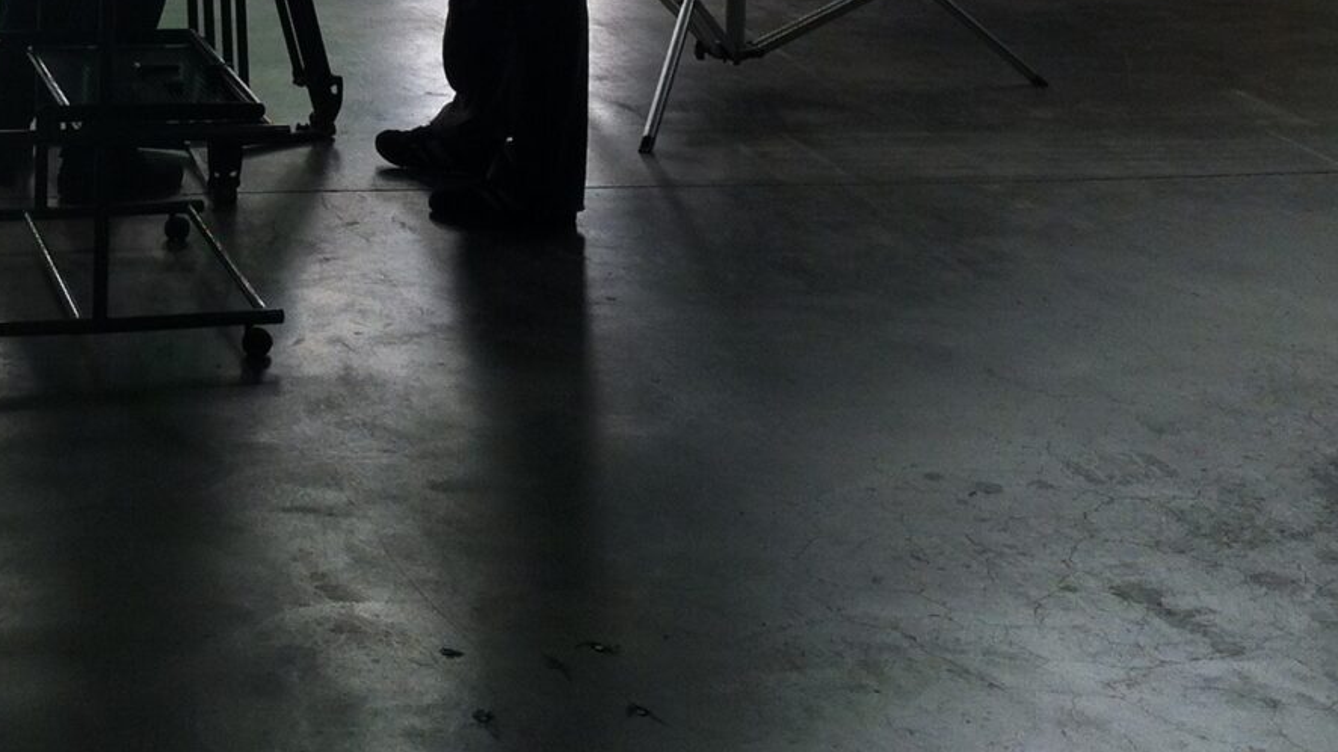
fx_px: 3122
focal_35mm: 88
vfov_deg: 13.1
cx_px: 178
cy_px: -314
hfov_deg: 23.6
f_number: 2.8
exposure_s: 1/60
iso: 80
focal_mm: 3.85
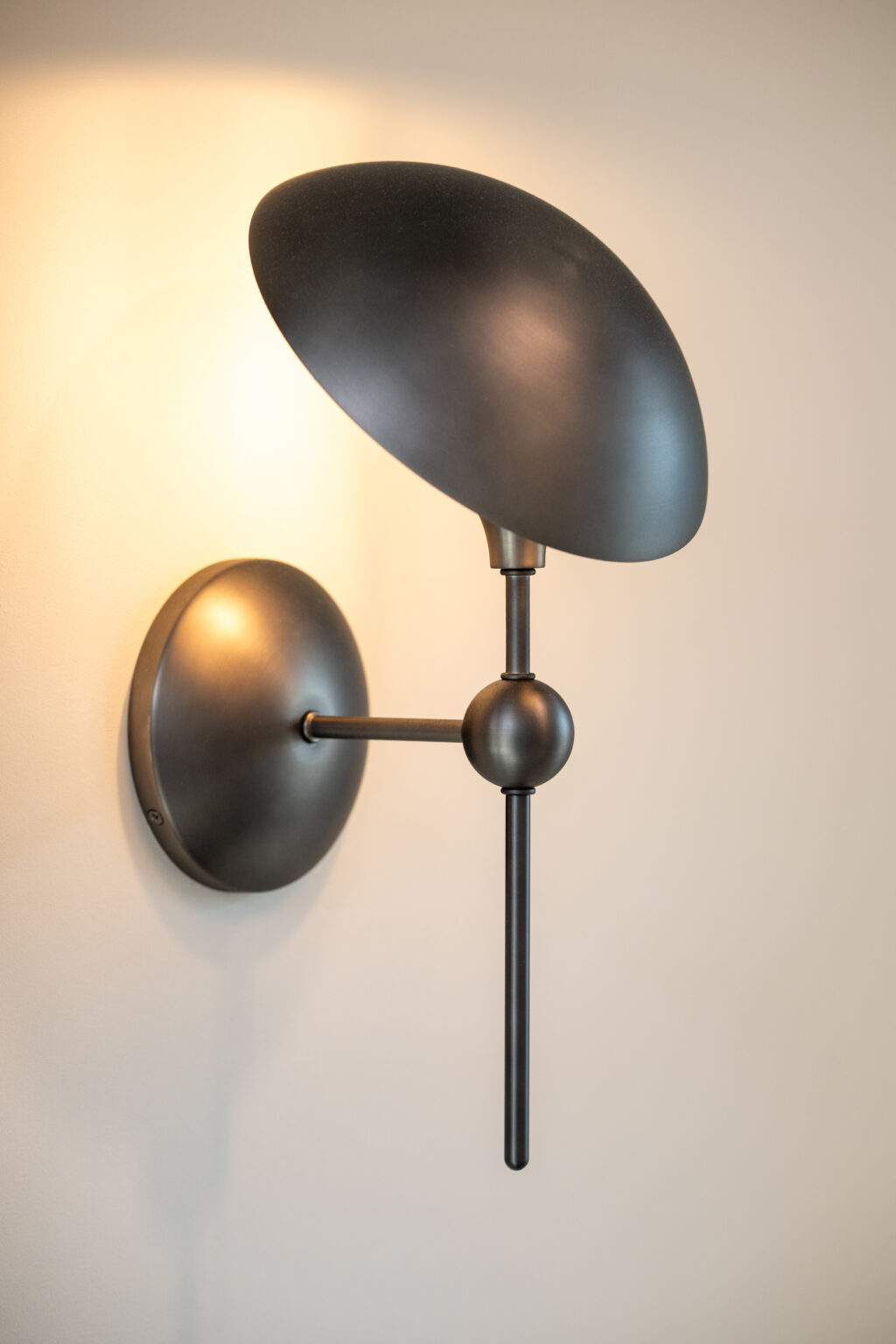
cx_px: 448
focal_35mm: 105
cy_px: 672
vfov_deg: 19.5
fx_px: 3920
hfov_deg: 13.0
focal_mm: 105
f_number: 4
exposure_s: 1/200
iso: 1000
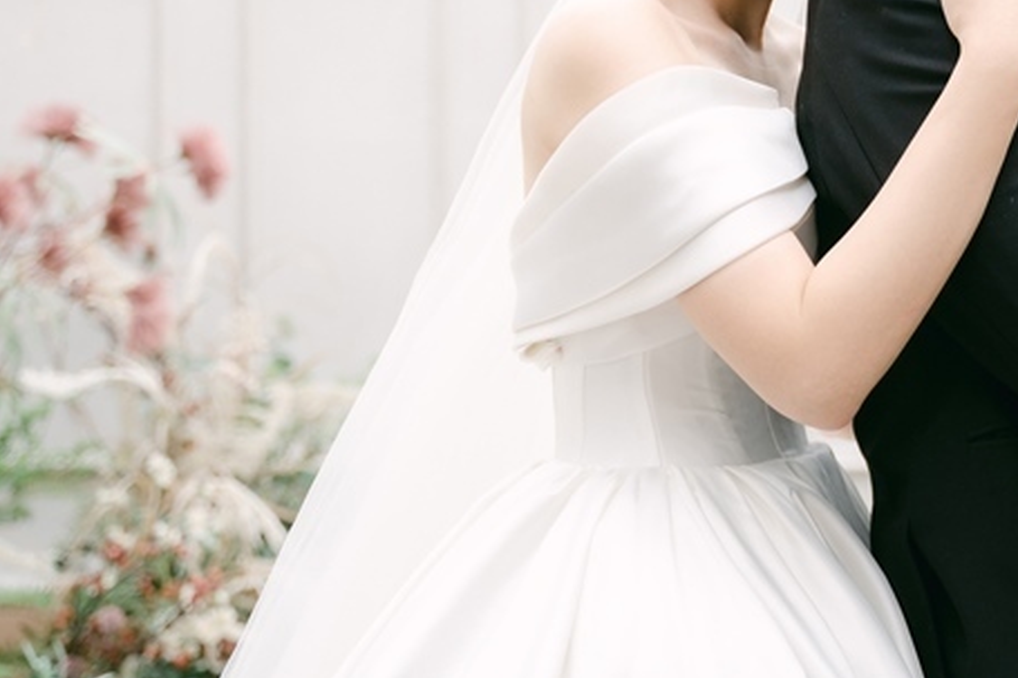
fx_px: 2516
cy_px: 92
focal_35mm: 89
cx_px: 754
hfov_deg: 22.7
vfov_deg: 15.2
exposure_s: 1/200
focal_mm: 45
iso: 250
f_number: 2.8
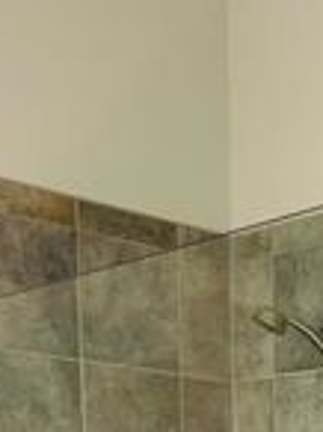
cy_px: 752
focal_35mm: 95
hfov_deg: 15.1
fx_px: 1185
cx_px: 357
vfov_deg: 17.3
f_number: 1.6
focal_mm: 4.2
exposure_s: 1/120
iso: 80
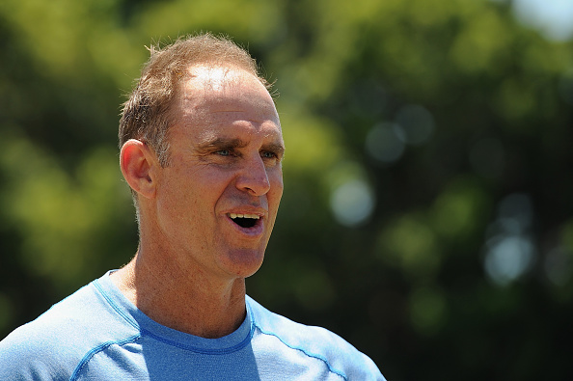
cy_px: 190
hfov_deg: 10.3
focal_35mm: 200
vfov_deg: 6.9
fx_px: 3181
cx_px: 286
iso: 200
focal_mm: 200
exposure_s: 1/800
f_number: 4
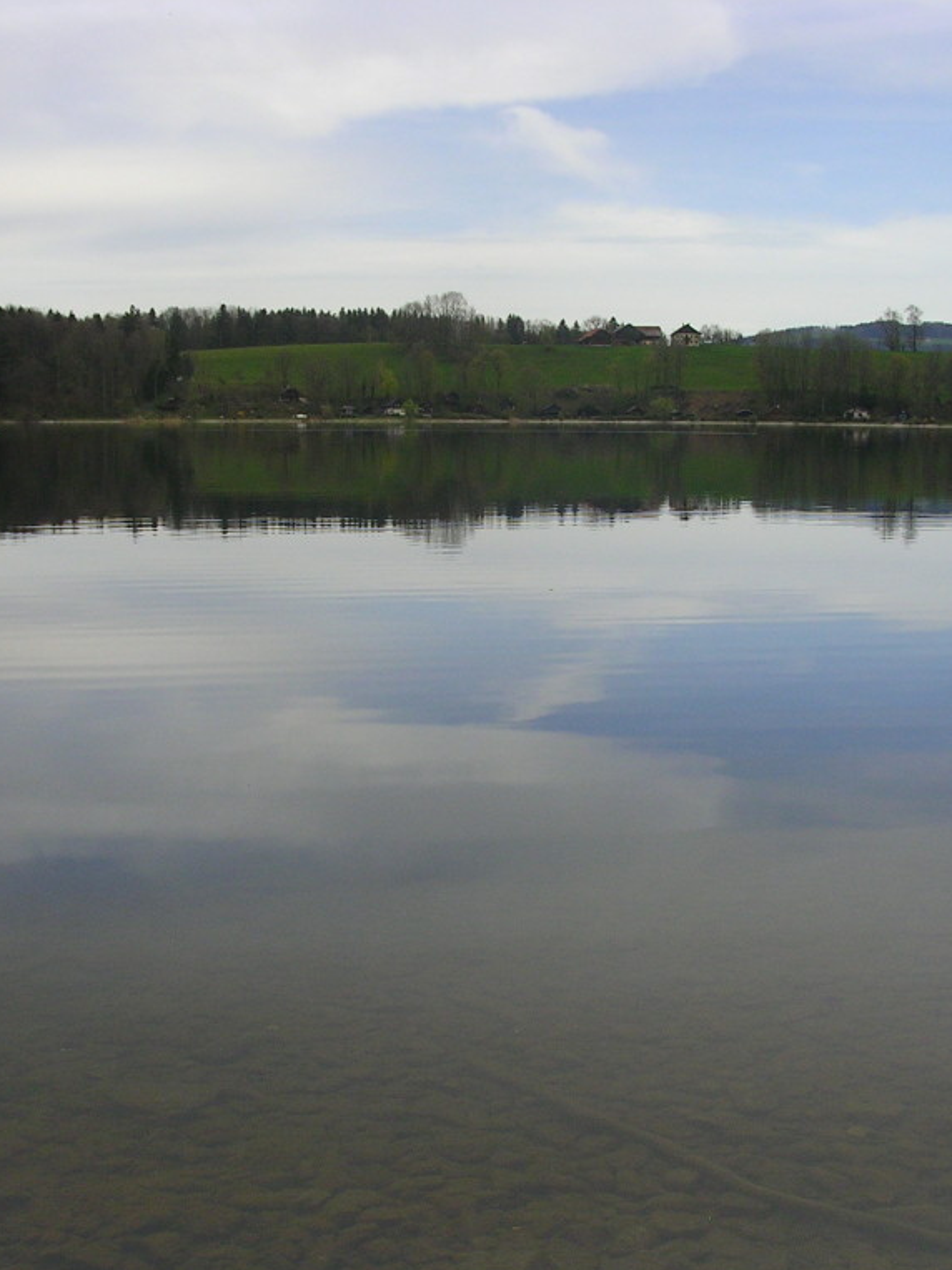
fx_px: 1871
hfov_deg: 28.5
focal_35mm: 51
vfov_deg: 37.5
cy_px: 637
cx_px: 539
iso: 50
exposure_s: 1/266
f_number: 5.6
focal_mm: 5.8
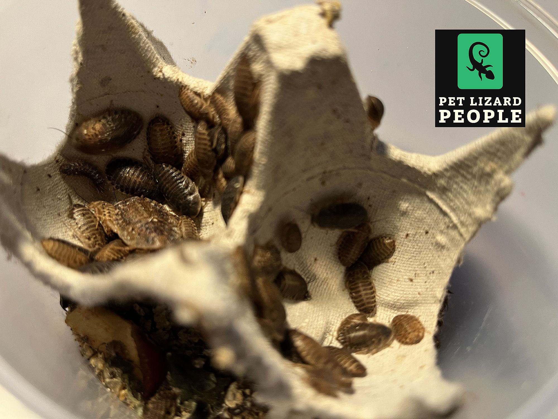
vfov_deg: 53.1
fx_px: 419
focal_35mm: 26
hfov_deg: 67.3
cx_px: 279
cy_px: 210
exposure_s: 1/60
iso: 200
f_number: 1.6
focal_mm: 5.1
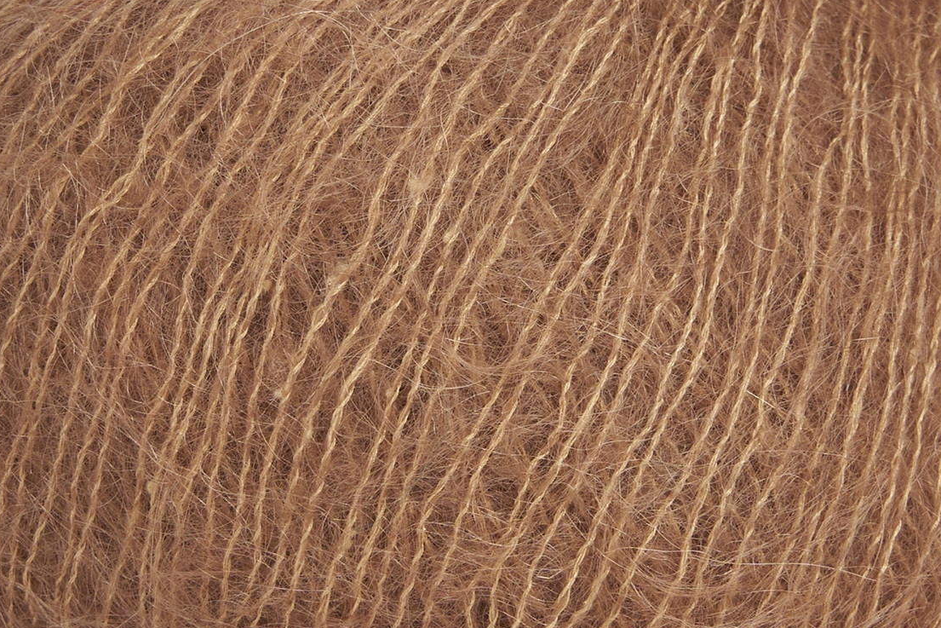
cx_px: 434
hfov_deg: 31.9
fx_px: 1647
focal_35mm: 63
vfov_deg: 21.6
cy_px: 298
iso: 200
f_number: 11
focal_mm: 58
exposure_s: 1/125
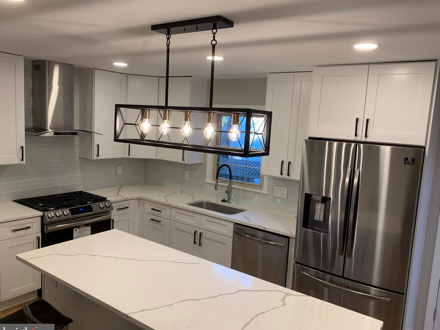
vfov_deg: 51.3
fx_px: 343
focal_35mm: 27
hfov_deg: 65.3
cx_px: 227
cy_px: 171
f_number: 1.8
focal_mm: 4.25
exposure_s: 1/120
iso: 100
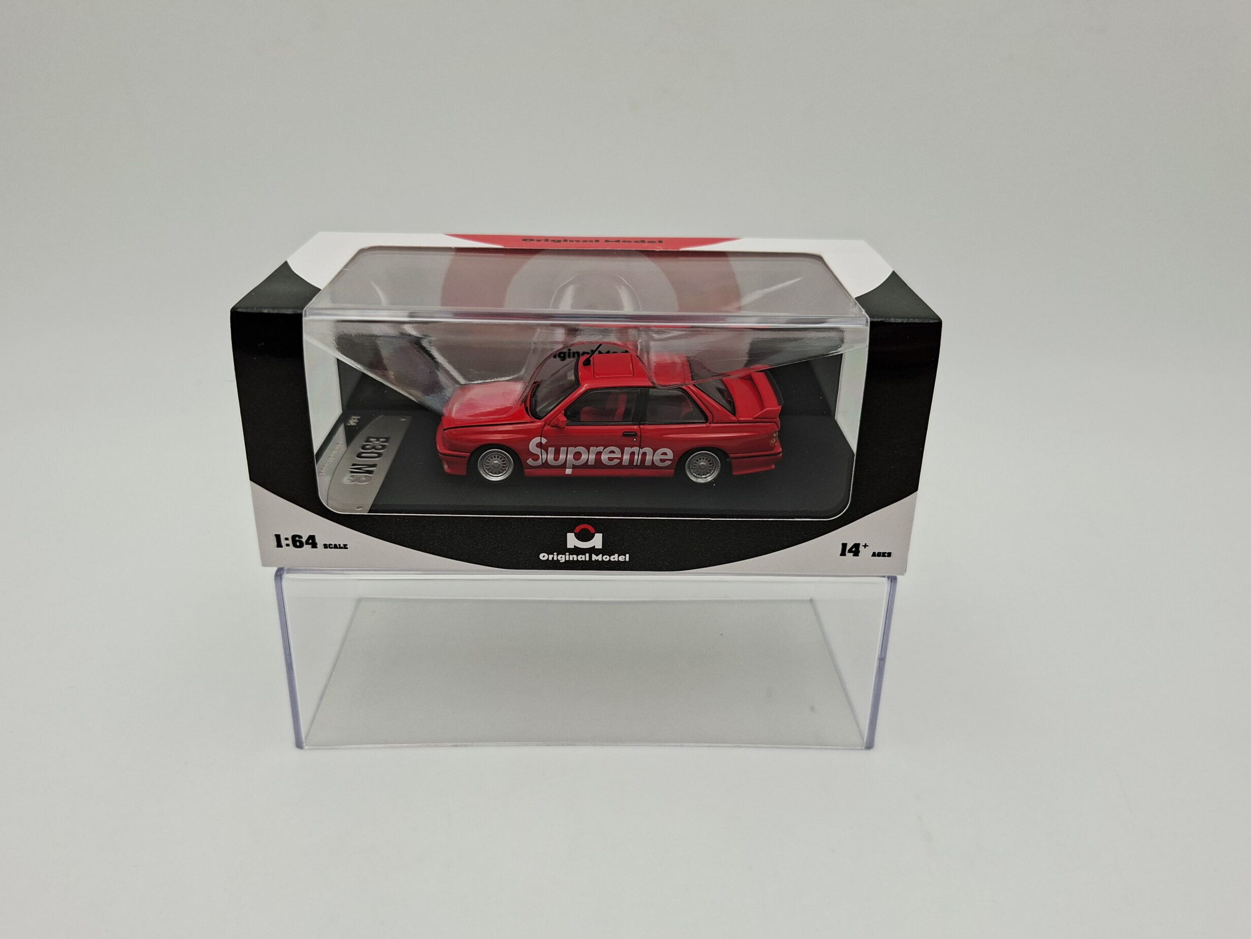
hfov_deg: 71.6
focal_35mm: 24
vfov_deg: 56.8
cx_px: 607
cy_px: 484
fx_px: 867
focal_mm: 5.54
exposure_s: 1/367
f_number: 1.8
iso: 50
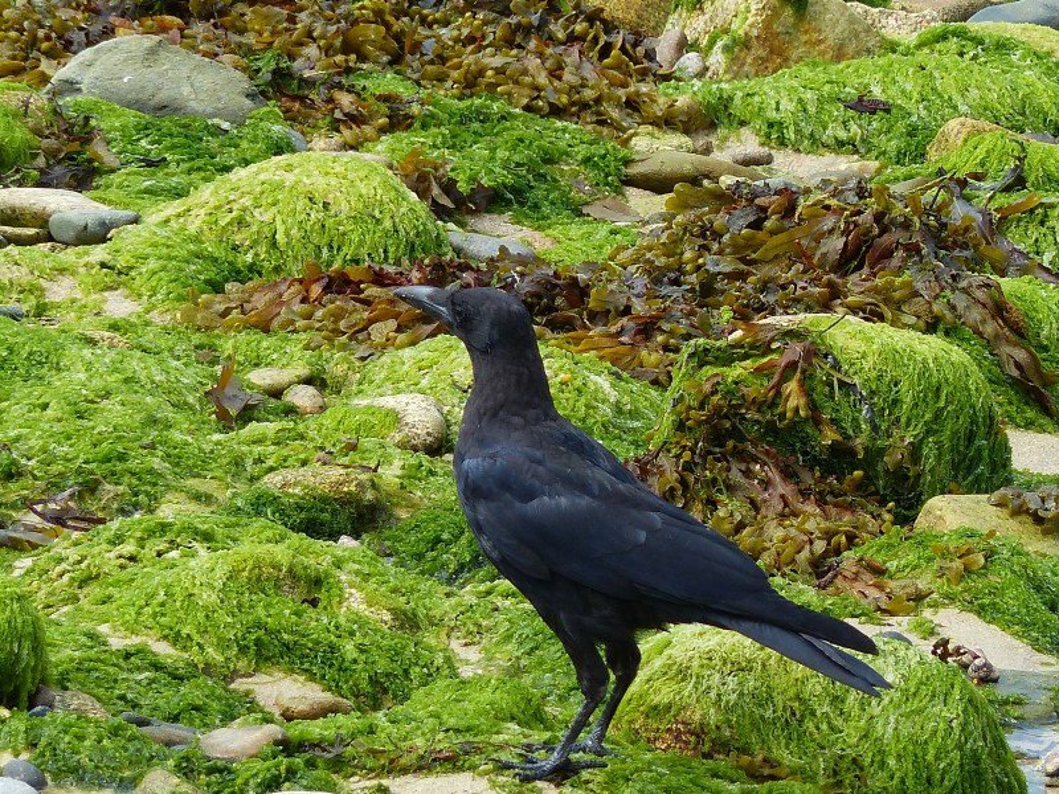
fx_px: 36711
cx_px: 530
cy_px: 397
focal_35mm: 1200
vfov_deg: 1.2
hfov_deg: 1.7
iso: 100
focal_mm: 108
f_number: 4
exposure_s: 1/500
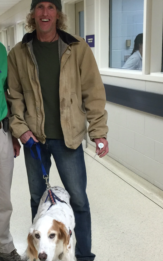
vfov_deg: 38.8
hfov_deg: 24.2
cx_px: 19
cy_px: 152
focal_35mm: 52
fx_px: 370
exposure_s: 1/30
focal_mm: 4.15
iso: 50
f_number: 2.2
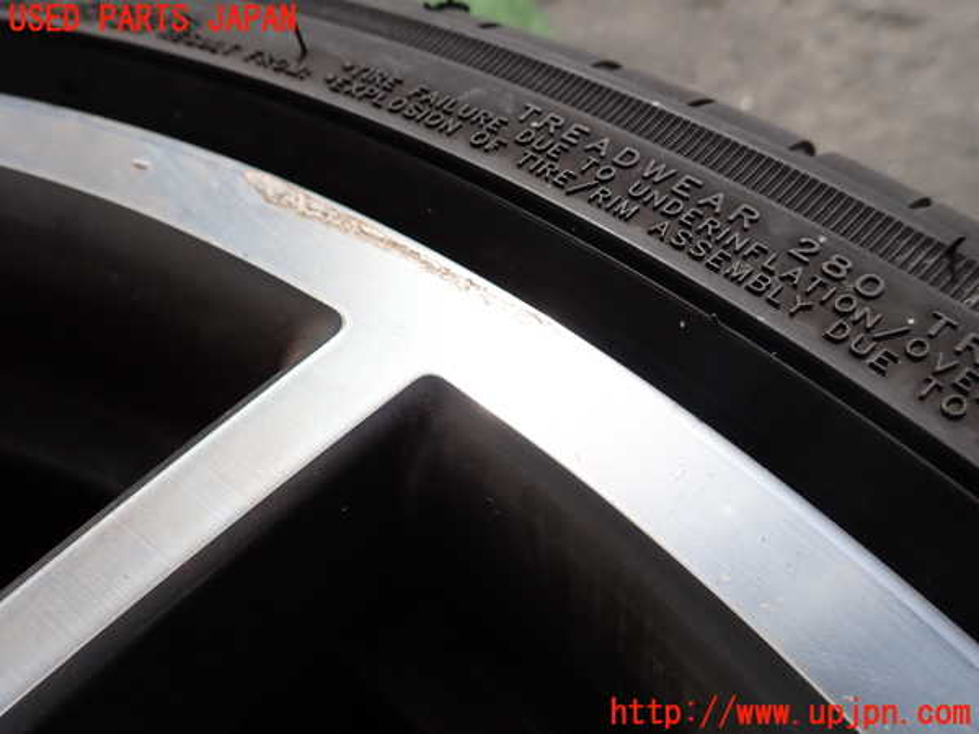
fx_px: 707
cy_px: 367
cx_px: 490
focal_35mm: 25
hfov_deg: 69.4
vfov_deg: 54.9
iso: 100
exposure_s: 1/125
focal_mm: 4.5
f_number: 8
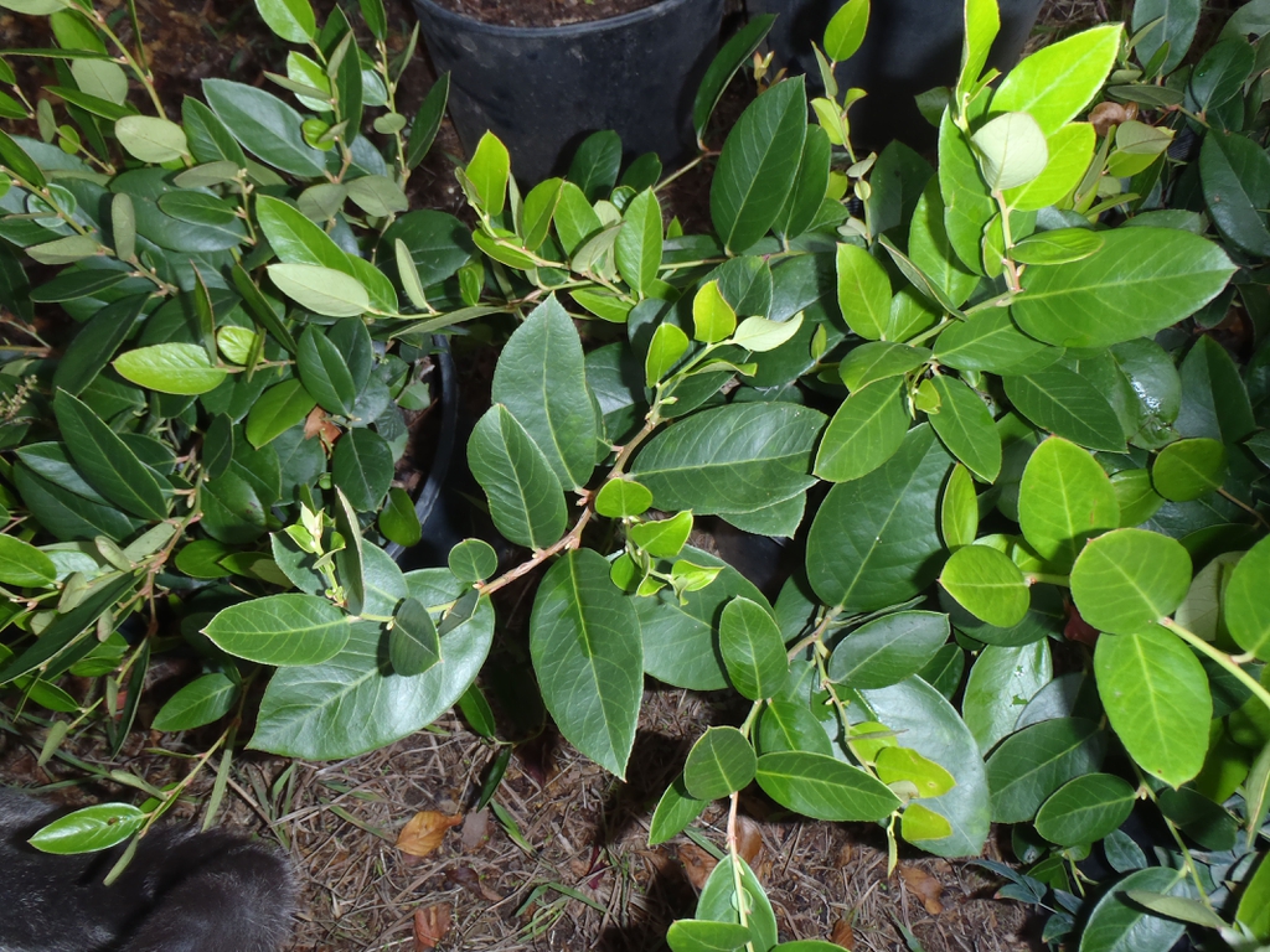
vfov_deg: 49.7
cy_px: 476
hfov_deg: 63.4
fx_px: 1027
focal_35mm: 28
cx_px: 635
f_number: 3.9
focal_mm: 5
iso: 100
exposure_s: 1/30
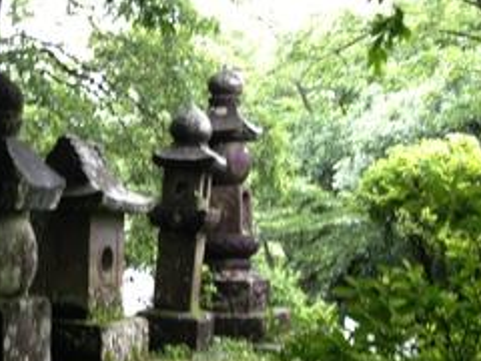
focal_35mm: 65
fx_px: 903
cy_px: 258
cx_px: 59
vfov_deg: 22.4
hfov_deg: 28.8
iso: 80
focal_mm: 4.13
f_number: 2.4
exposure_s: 1/20
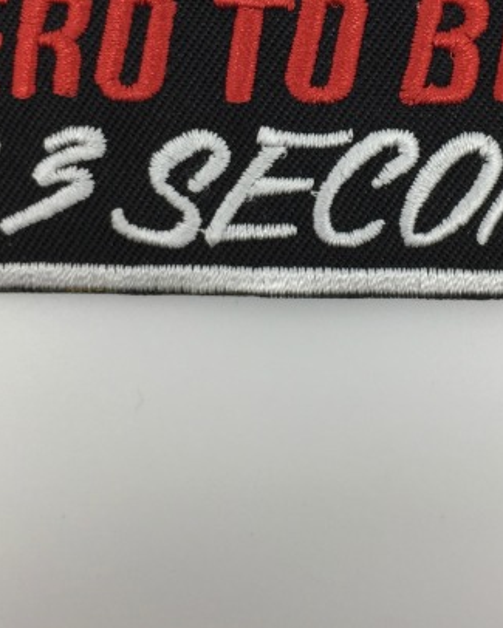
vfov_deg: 27.9
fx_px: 1209
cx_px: 334
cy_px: 52
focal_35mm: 65
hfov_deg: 23.4
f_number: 2.2
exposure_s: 1/50
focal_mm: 4.15
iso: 40
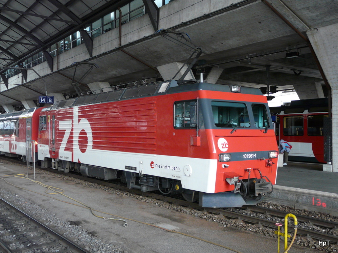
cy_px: 126
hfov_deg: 50.1
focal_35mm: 37
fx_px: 361
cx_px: 169
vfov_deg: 38.7
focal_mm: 6.1
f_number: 2.8
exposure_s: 1/30
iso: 200
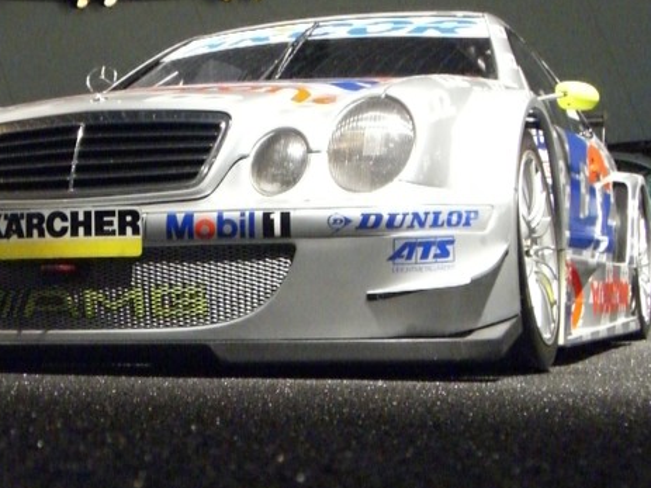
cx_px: 225
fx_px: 1429
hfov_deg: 25.5
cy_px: 262
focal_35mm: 76
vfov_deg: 19.4
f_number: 3.3
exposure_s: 1/30
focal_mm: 9
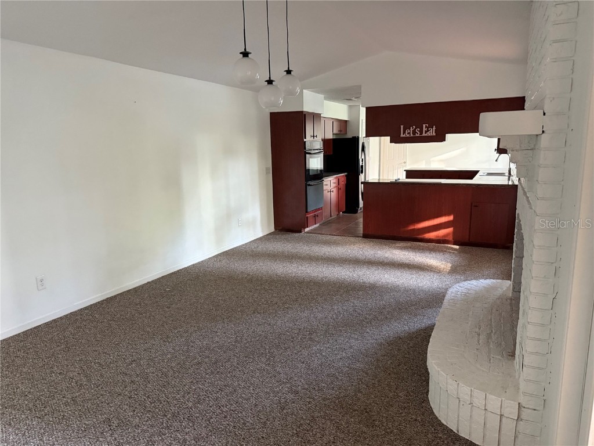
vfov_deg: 56.8
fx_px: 412
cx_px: 297
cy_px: 223
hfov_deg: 71.6
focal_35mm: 24
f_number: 1.78
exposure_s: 1/51
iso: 800
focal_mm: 6.76
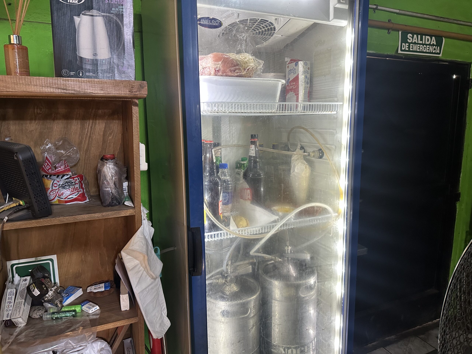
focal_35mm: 24
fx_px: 327
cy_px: 177
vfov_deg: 56.8
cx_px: 236
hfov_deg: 71.6
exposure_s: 1/50
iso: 250
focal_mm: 6.86
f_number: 1.78
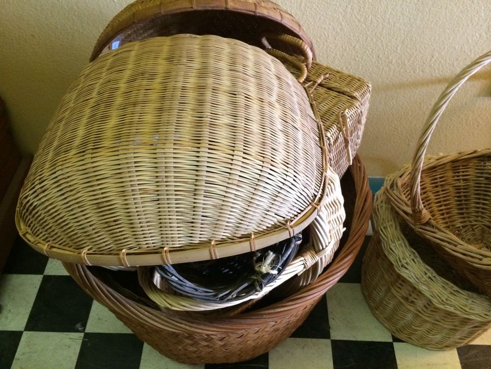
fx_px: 426
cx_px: 246
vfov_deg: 46.8
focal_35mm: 30
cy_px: 184
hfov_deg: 60.0
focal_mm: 4.12
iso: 200
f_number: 2.2
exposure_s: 1/30
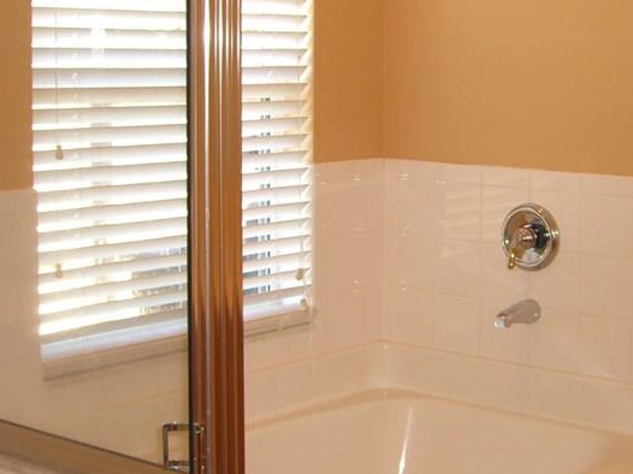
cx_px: 427
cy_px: 152
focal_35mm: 74
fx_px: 1353
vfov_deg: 19.8
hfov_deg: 26.2
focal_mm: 7.9
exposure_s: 1/60
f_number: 2.8
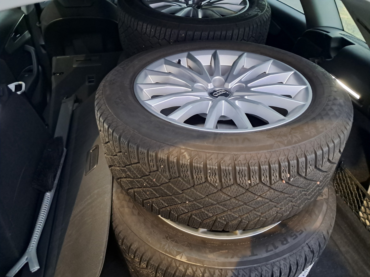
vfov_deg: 51.4
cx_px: 185
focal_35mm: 27
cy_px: 138
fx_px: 289
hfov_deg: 65.3
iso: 1000
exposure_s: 1/20
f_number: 1.8
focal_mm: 4
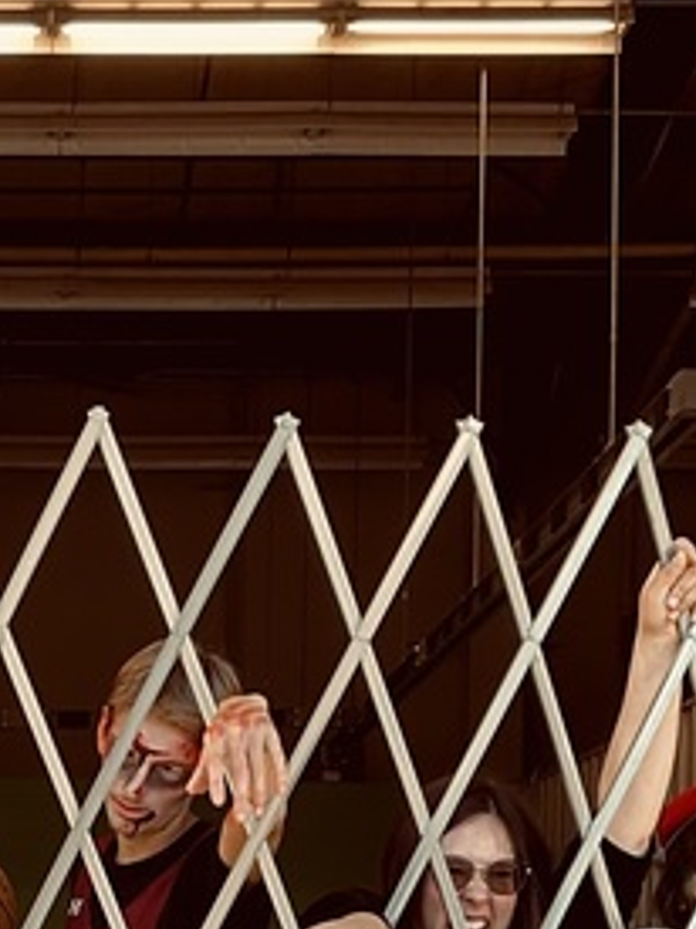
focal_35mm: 108
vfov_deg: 17.5
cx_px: -17
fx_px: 2898
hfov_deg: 13.5
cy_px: 1047
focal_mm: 3
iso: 20
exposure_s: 1/122
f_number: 1.8
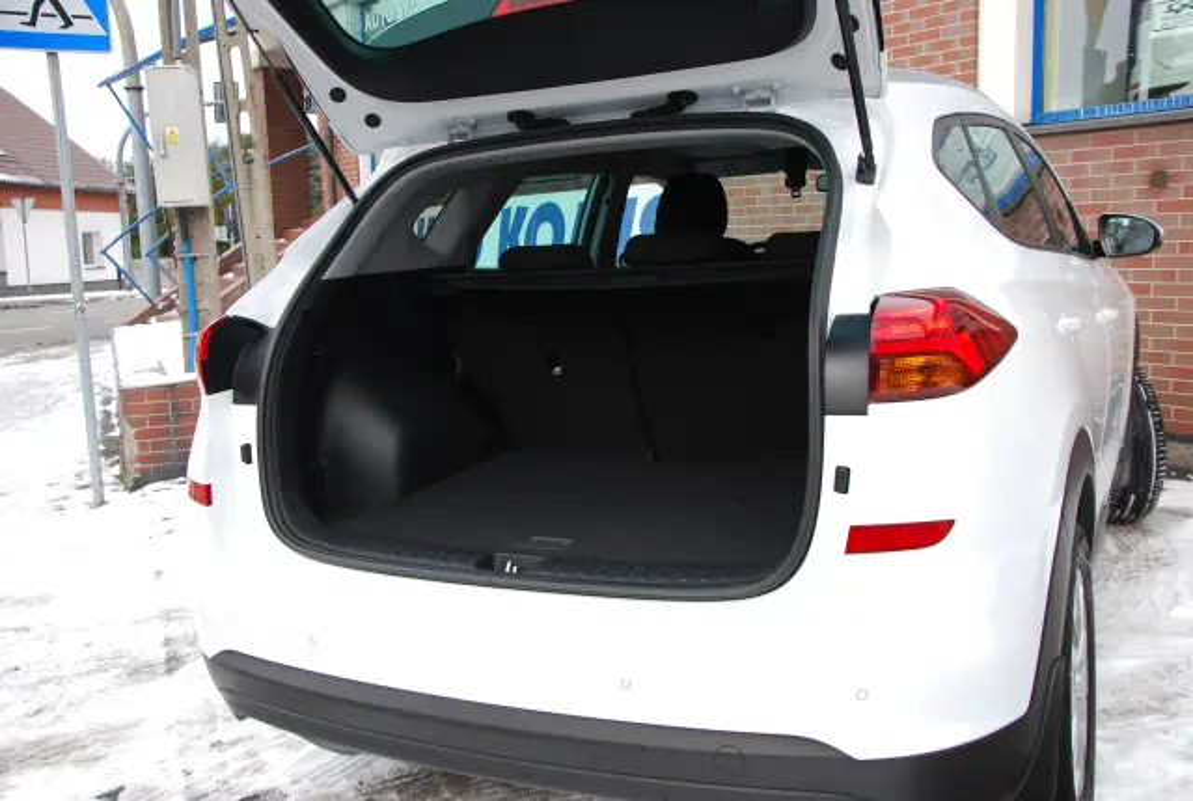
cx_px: 596
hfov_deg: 53.0
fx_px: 1196
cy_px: 400
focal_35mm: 36
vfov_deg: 37.1
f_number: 5
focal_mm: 24
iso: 200
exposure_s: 1/100
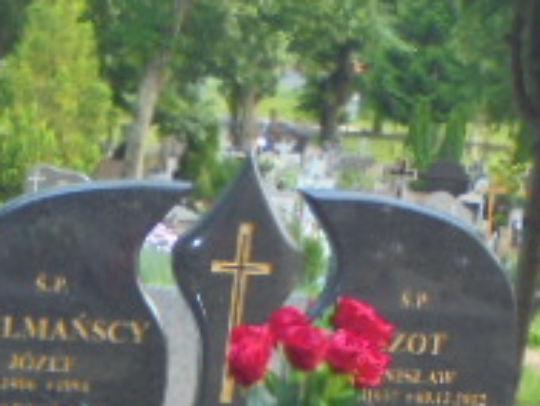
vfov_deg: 12.5
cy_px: 535
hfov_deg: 16.3
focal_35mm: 115
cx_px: -129
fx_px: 1795
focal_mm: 6.1
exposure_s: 1/30
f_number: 4
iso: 200
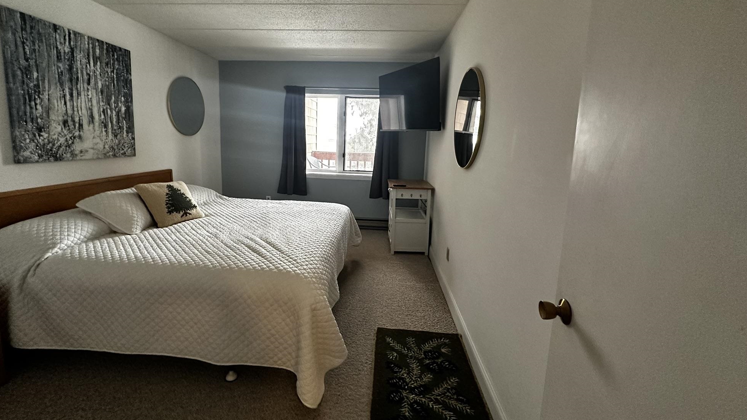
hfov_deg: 99.3
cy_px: 182
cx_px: 360
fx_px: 317
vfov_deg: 66.8
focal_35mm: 16
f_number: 2.2
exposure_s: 1/60
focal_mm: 2.22
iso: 500
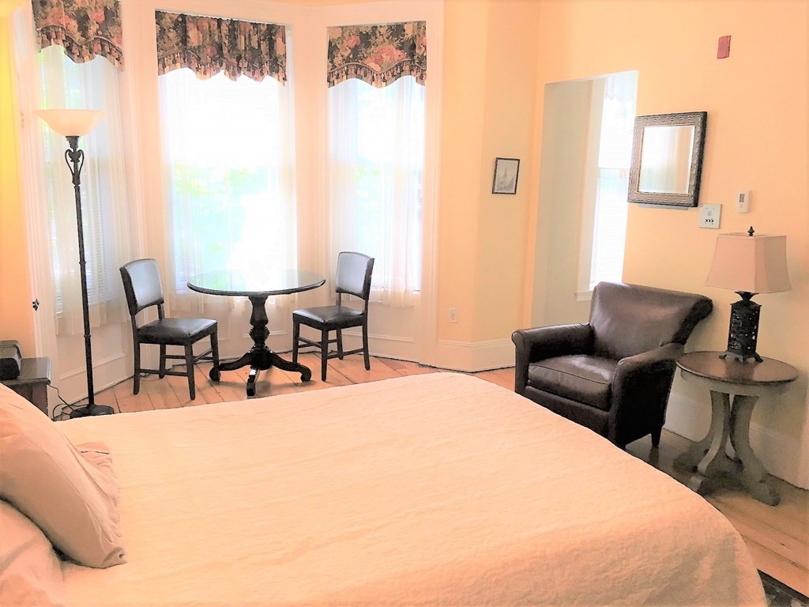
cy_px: 304
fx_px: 678
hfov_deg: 61.7
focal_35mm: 29
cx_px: 404
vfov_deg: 48.2
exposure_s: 1/40
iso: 32
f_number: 2.2
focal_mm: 4.15
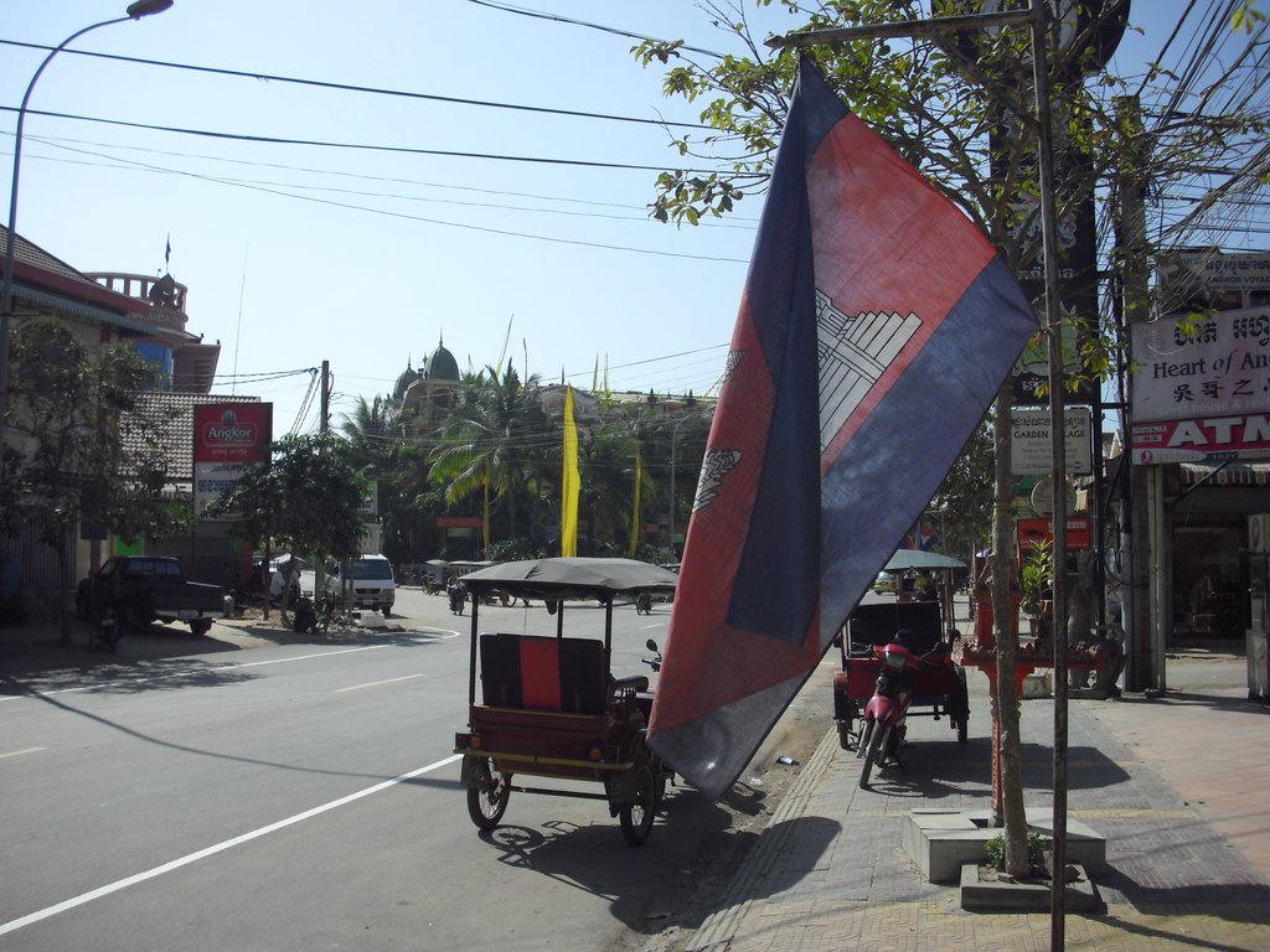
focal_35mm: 38
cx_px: 635
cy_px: 476
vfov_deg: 37.7
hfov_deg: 49.0
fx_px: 1394
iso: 100
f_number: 8
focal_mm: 6.2
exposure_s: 1/400
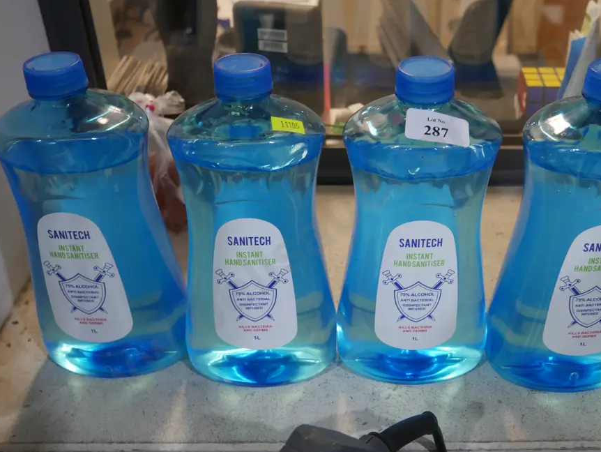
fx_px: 660
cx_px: 348
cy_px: 212
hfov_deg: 48.8
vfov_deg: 37.8
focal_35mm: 38
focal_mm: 16
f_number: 3.6
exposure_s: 1/60
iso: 640
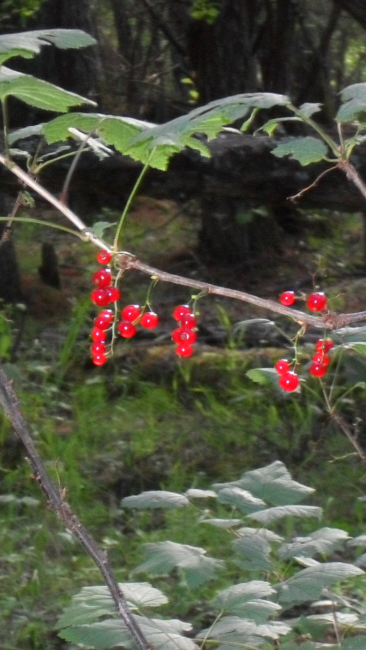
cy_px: 355
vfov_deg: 12.7
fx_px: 2915
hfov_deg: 7.2
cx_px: 223
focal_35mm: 169
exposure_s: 1/60
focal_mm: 18.9
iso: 400
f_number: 5.8
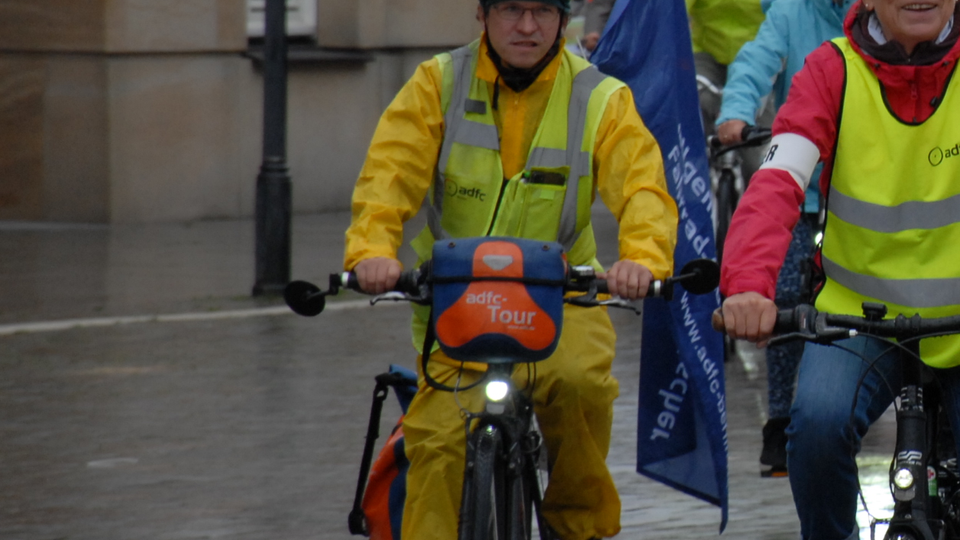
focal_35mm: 508
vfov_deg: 2.4
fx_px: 12931
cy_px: 176
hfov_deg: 4.2
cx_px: 1004
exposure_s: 1/125
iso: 400
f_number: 8
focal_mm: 140
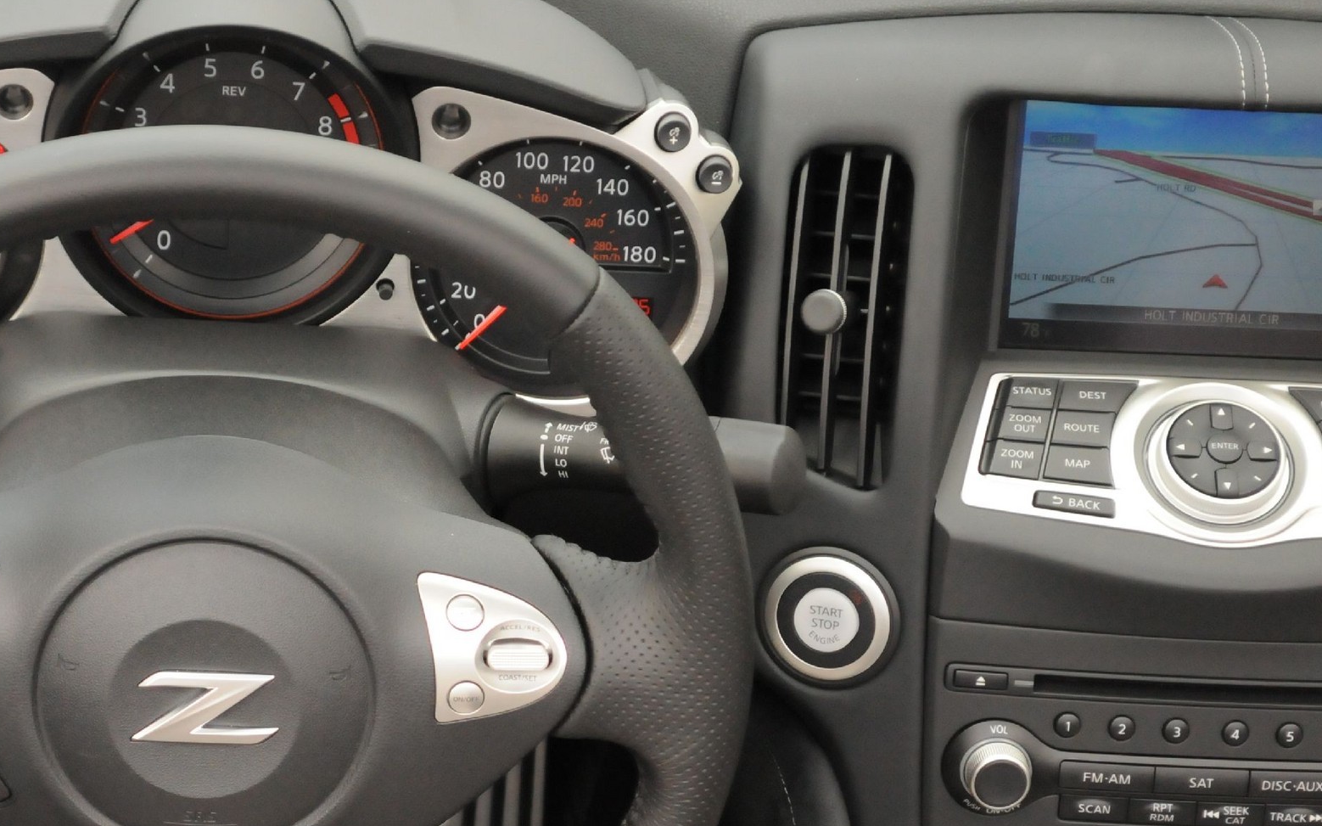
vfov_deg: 9.7
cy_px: 574
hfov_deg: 15.4
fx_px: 4856
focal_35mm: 135
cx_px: 306
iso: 2000
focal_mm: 55
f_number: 5.6
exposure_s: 1/1000
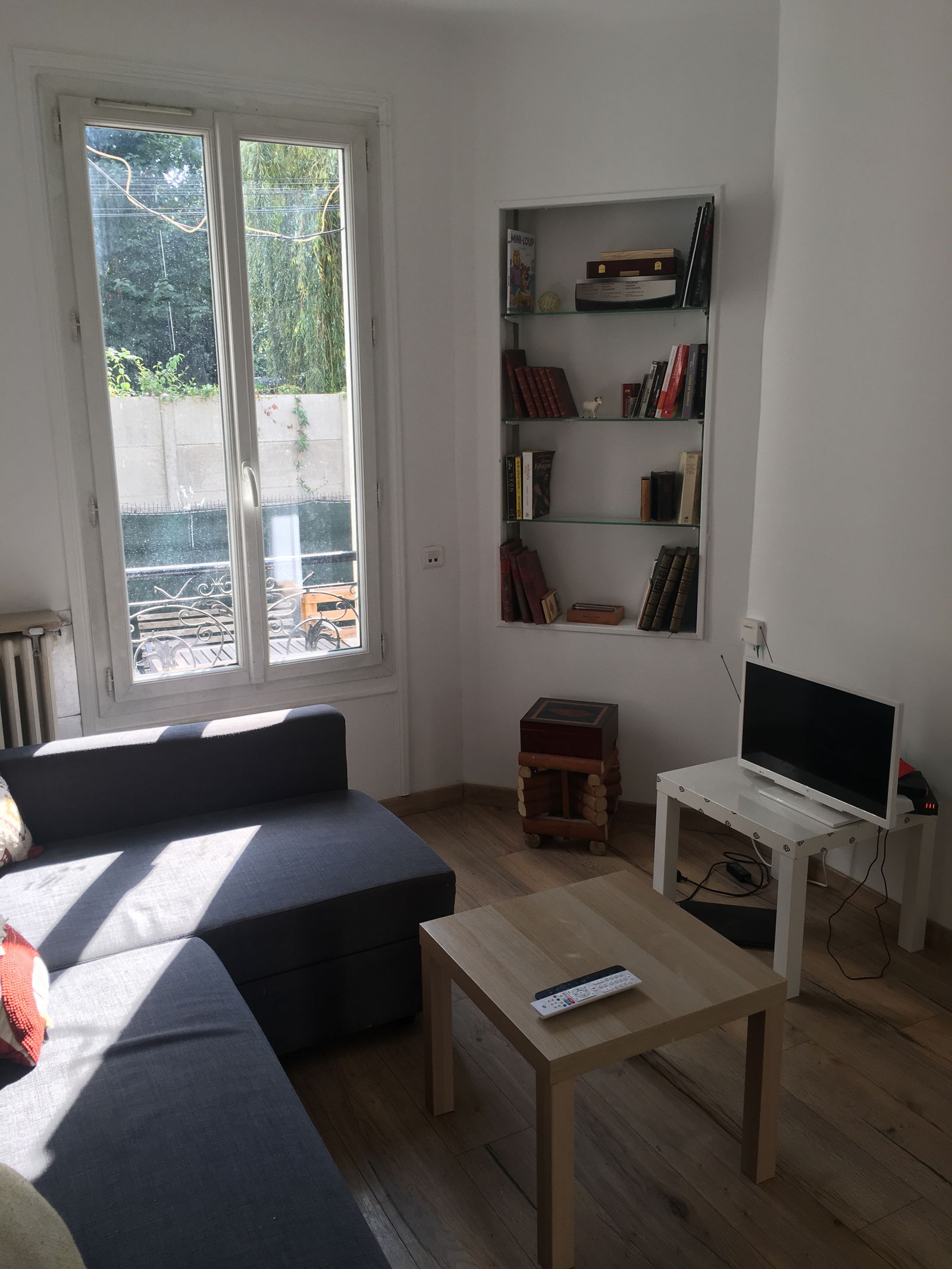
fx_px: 1063
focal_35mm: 29
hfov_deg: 48.2
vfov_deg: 61.7
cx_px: 476
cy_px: 634
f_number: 2.2
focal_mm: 4.15
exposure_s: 1/100
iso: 25
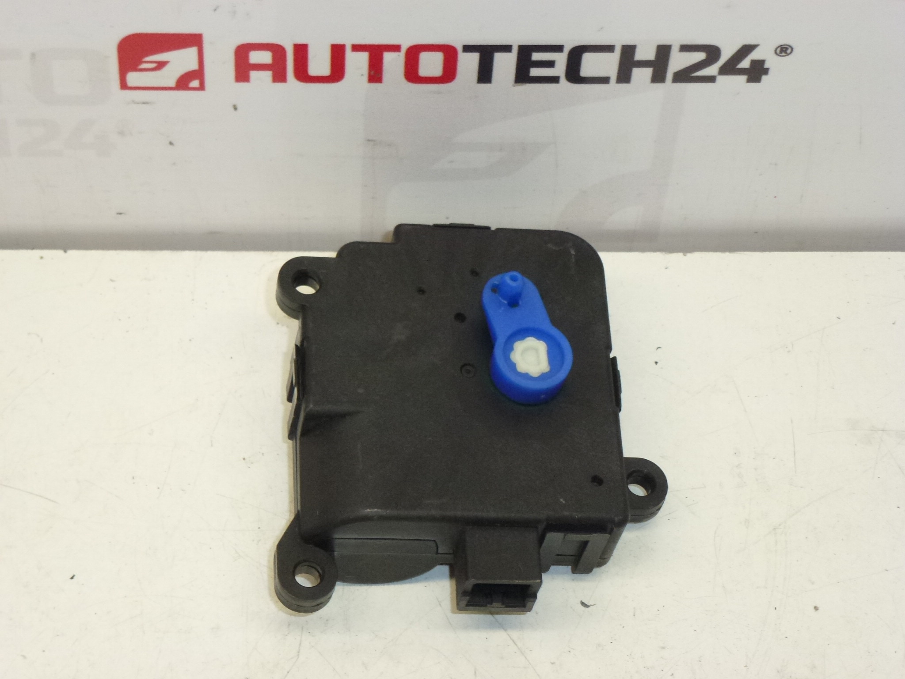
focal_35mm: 96
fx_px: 2510
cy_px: 340
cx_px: 452
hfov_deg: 20.4
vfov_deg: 15.4
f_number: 5
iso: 400
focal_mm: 17.3
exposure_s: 1/160
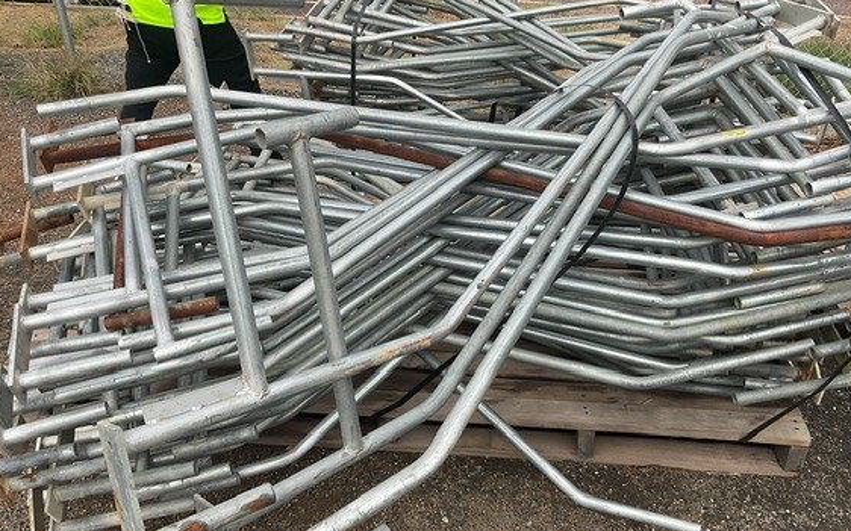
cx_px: 475
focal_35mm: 35
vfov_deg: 36.2
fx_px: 812
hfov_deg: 55.2
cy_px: 312
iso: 16
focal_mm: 3
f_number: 1.8
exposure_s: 1/1342
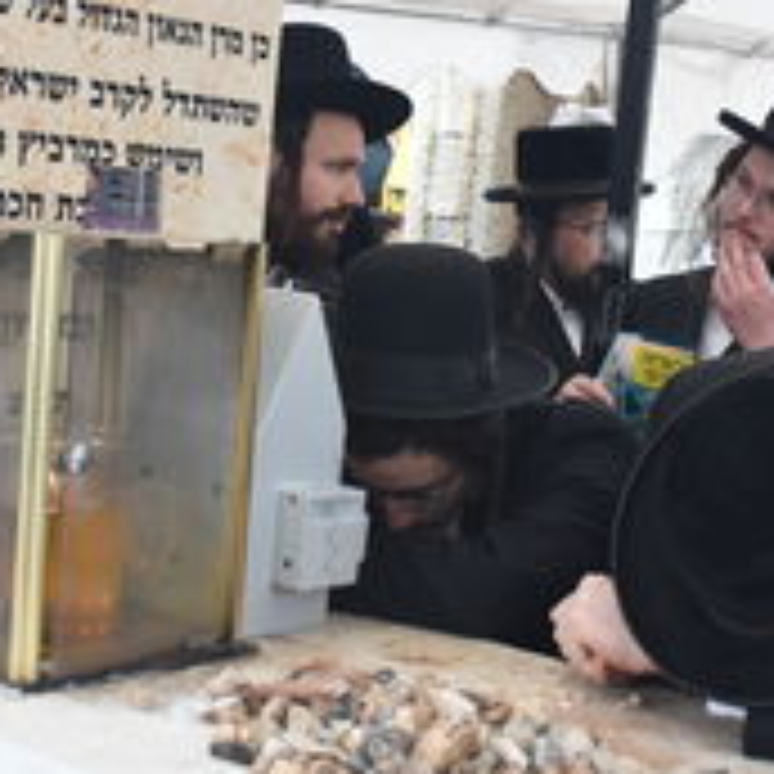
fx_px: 1796
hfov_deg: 24.2
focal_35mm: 71
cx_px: 500
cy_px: 297
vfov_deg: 24.3
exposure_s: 1/200
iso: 1000
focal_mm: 24
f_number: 6.3
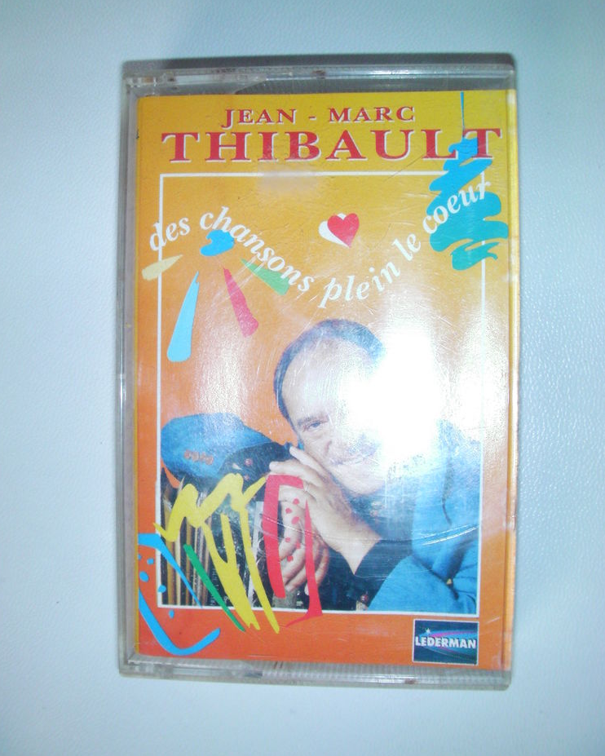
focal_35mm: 40
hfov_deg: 37.3
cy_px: 351
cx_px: 302
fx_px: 895
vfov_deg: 45.8
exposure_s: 1/30
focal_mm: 6.3
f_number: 5.6
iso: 142
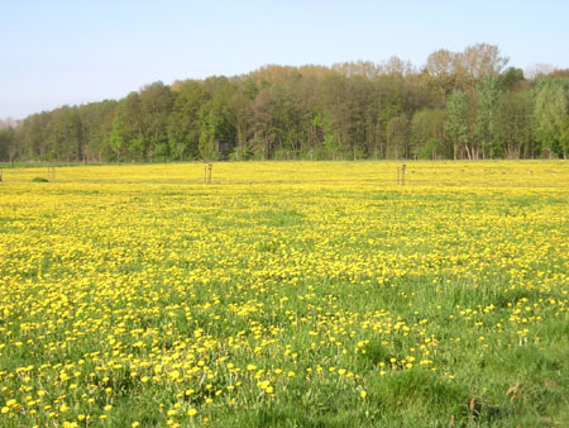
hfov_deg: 24.1
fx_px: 1332
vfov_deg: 18.2
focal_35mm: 81
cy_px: 214
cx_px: 284
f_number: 4
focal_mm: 10.6
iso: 100
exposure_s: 1/270
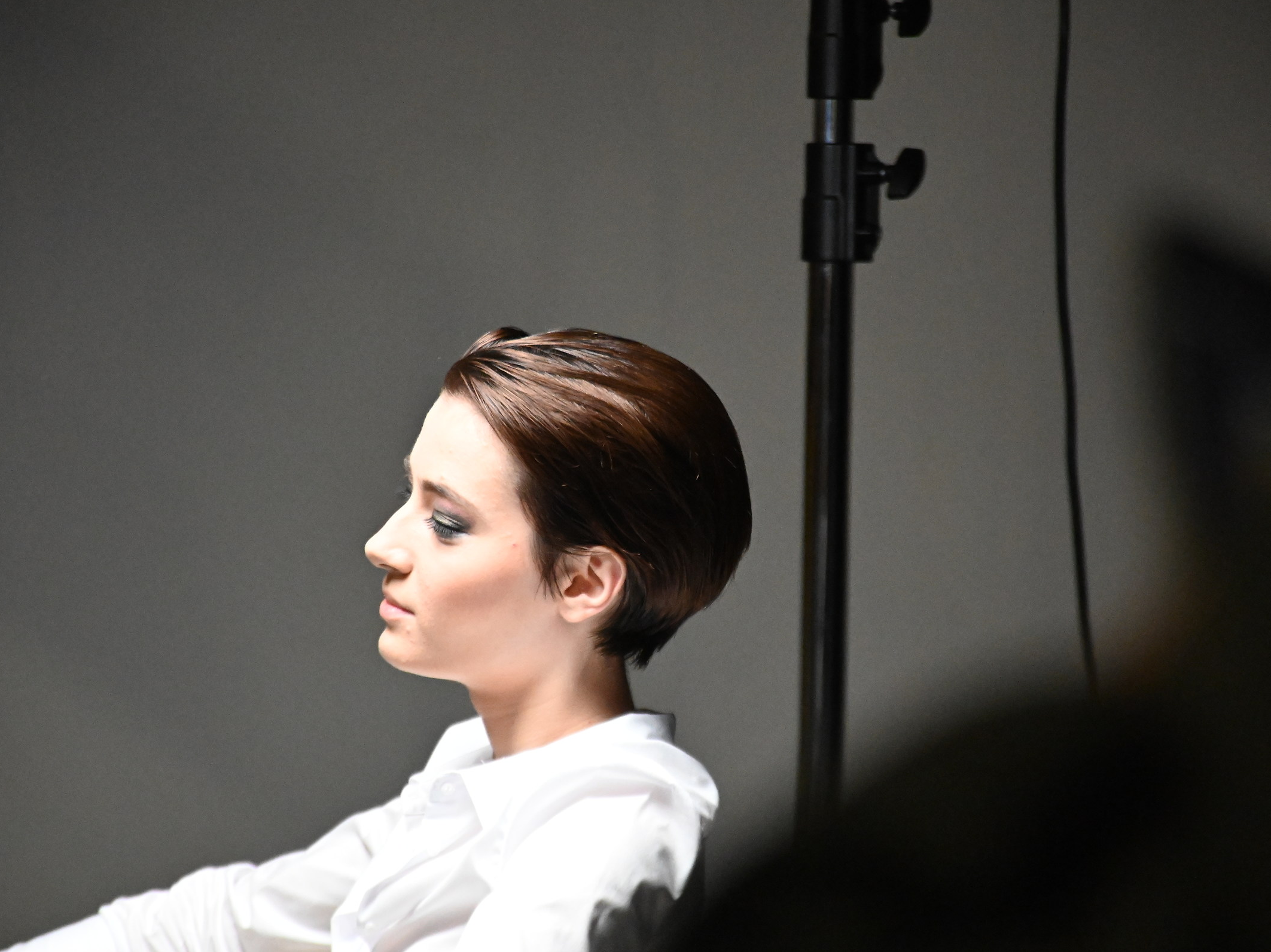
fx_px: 8370
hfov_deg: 8.7
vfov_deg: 6.5
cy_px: 475
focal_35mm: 228
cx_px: 657
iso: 7200
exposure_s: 1/160
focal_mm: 140
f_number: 5.6
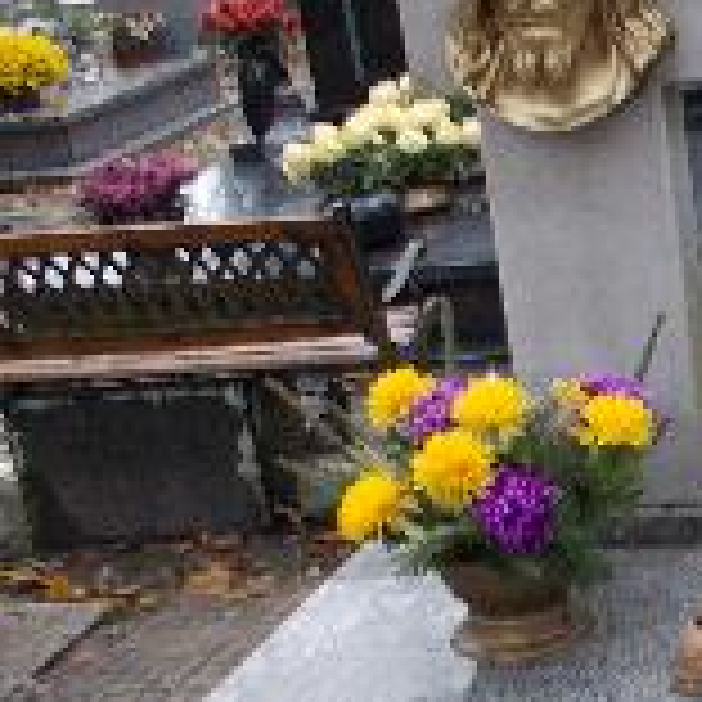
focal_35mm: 94
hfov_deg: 17.6
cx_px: 860
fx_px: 2157
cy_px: 554
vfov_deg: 18.3
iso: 100
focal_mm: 4.6
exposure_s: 1/25
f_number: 3.2
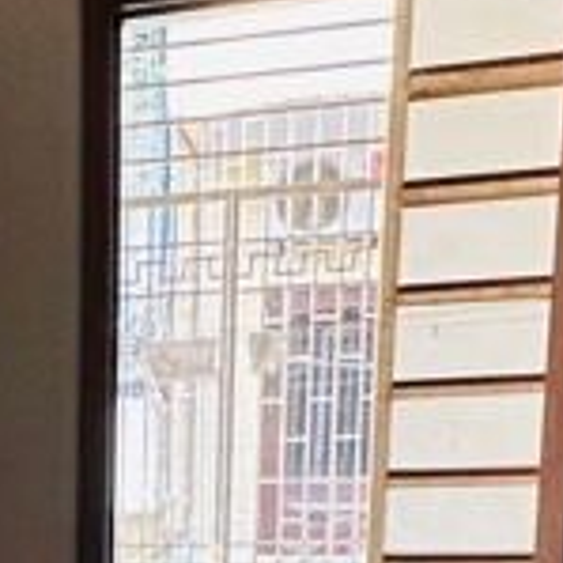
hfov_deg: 18.1
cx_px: -287
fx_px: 1564
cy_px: 725
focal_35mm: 85
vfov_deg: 19.0
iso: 320
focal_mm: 2.22
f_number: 2.2
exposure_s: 1/99
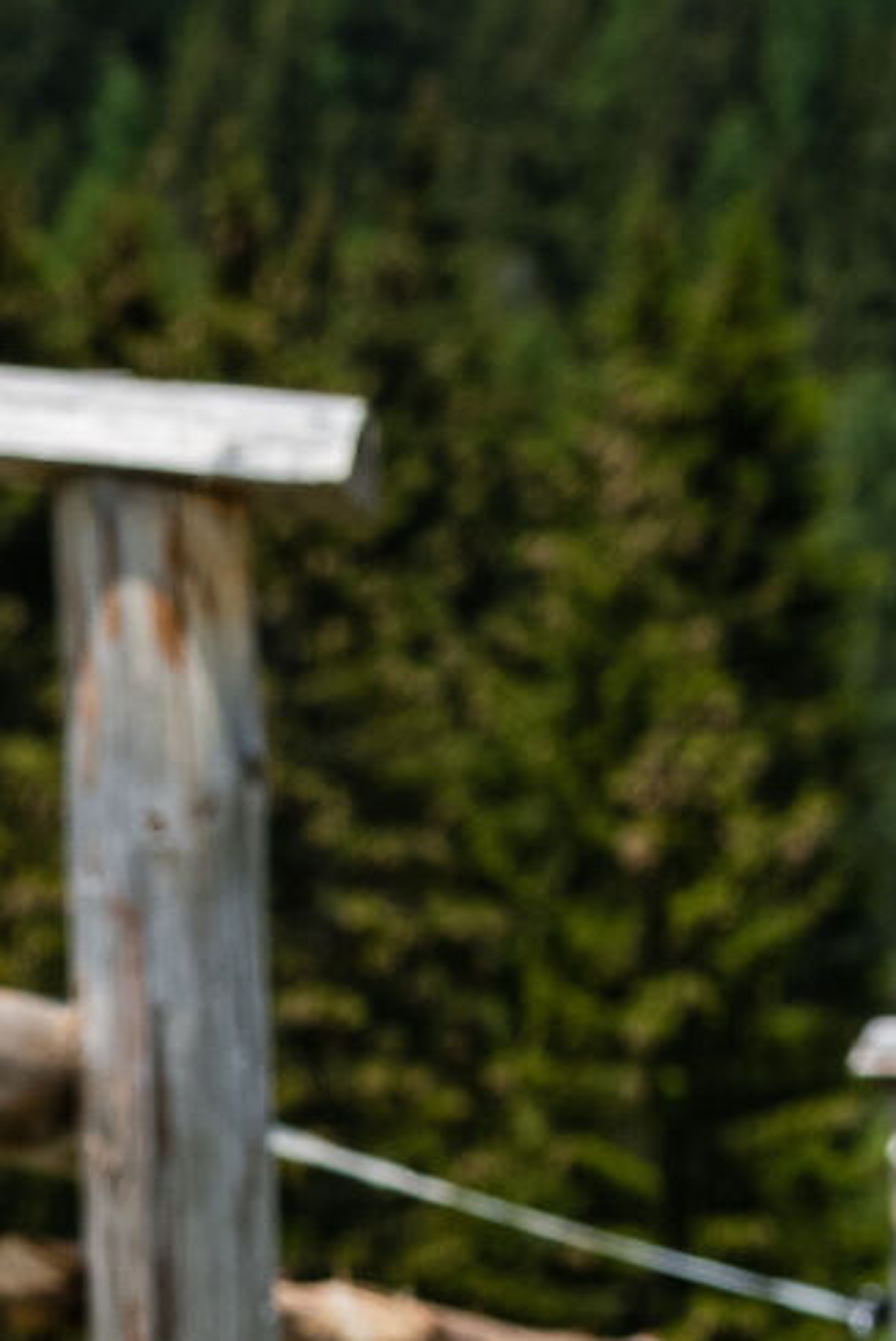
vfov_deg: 8.6
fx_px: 8425
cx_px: -616
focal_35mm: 226
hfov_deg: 6.0
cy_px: 2674
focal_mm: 31
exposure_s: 1/800
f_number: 5
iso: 100
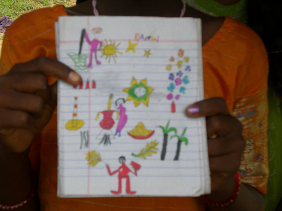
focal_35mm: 75
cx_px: 141
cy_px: 106
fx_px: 611
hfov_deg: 26.0
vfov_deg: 19.6
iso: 50
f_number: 4.5
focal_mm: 12.47
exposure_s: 1/160
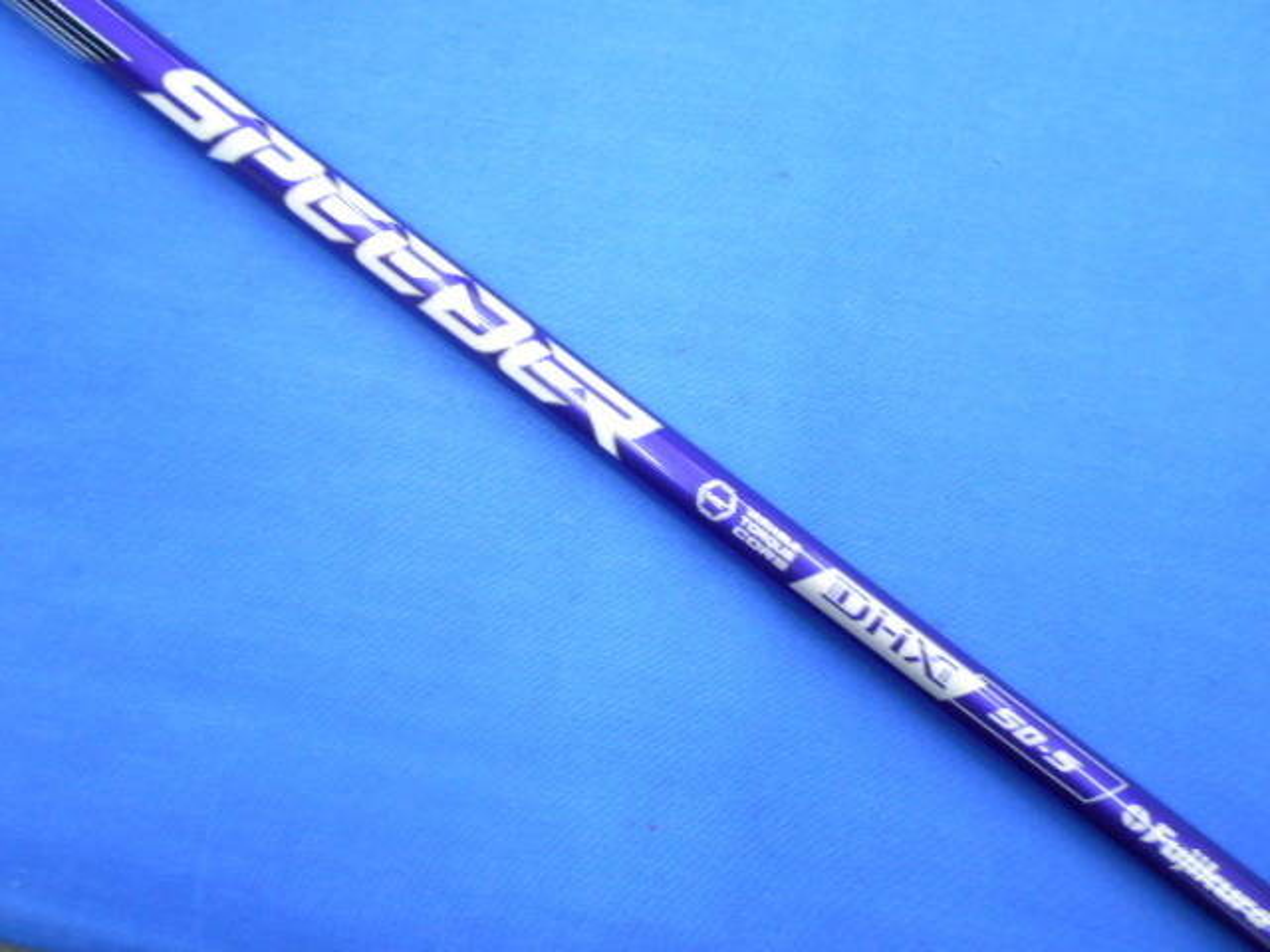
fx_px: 954
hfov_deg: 67.3
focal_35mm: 26
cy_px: 476
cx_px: 635
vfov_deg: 53.1
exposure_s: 1/30
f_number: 3.2
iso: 400
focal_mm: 4.6
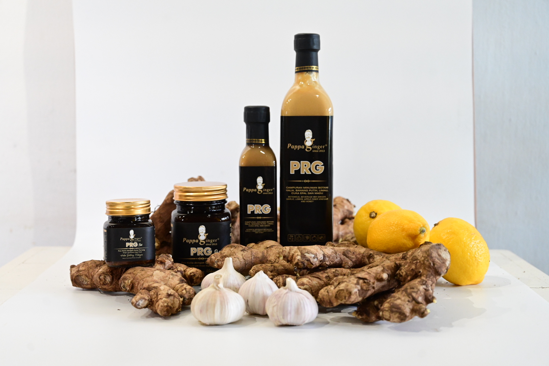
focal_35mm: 52
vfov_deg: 26.0
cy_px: 183
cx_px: 274
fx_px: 793
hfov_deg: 38.2
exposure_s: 1/250
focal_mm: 52
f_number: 4.5
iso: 5000
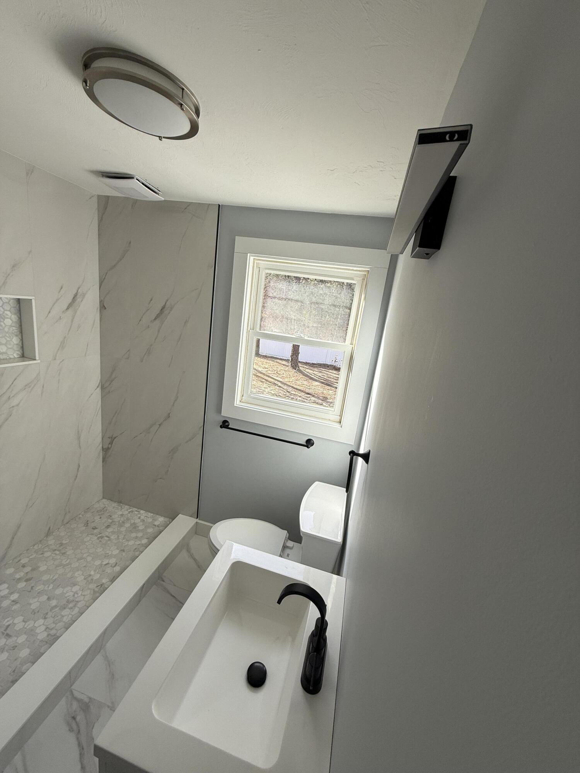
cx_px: 290
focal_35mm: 14
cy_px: 386
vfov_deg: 102.1
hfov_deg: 85.7
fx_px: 313
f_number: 2.2
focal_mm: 2.22
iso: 50
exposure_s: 1/184
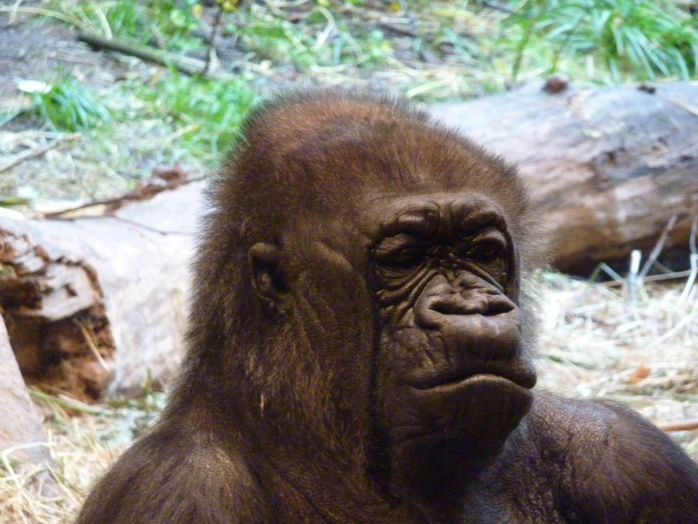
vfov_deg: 5.0
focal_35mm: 300
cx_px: 349
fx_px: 6049
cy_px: 262
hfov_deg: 6.6
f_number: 4.9
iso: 800
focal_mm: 49.2
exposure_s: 1/20
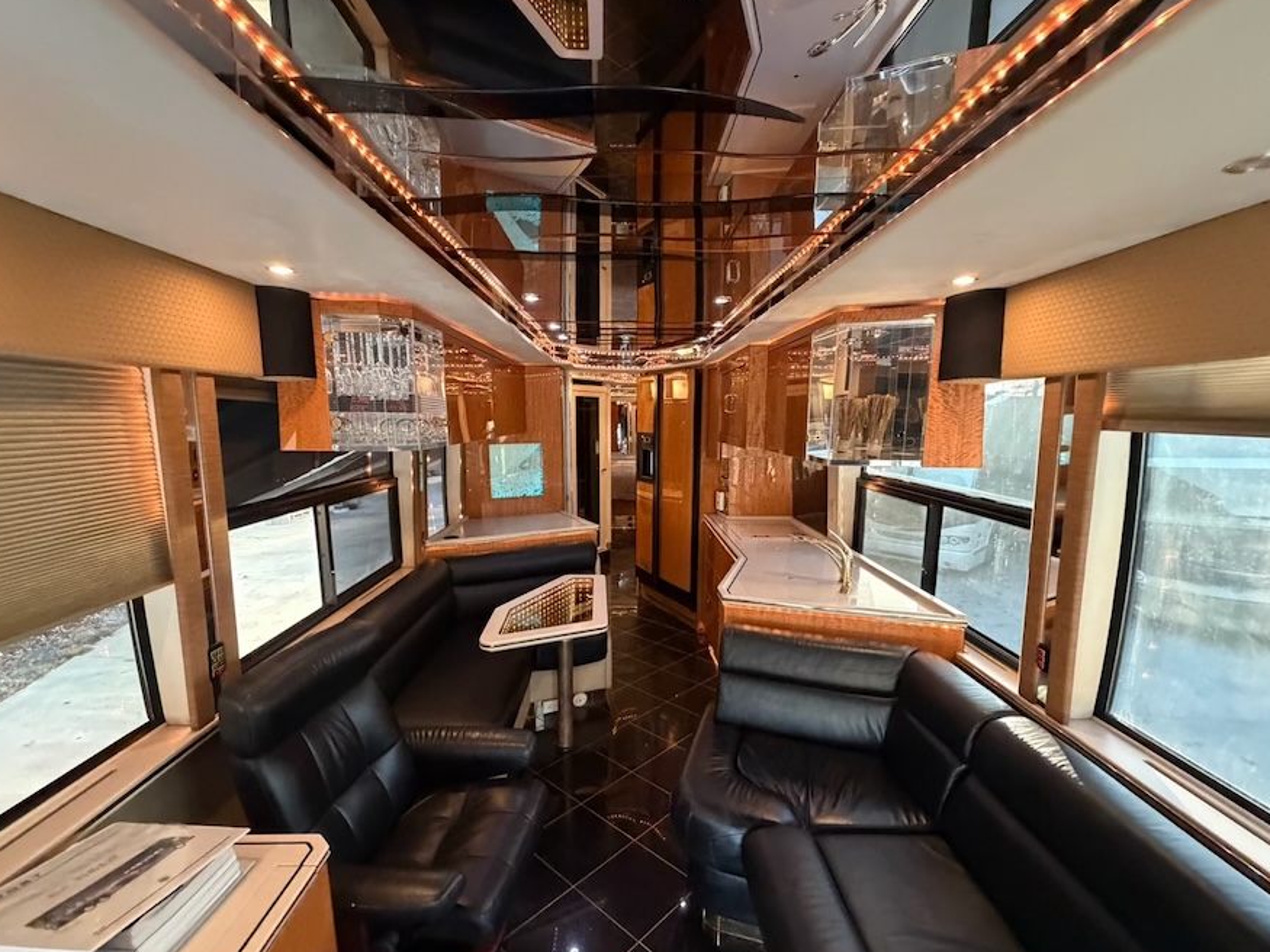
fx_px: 587
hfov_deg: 94.5
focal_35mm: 16
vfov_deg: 77.8
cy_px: 534
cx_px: 637
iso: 800
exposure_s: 1/60
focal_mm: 2.22
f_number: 2.2
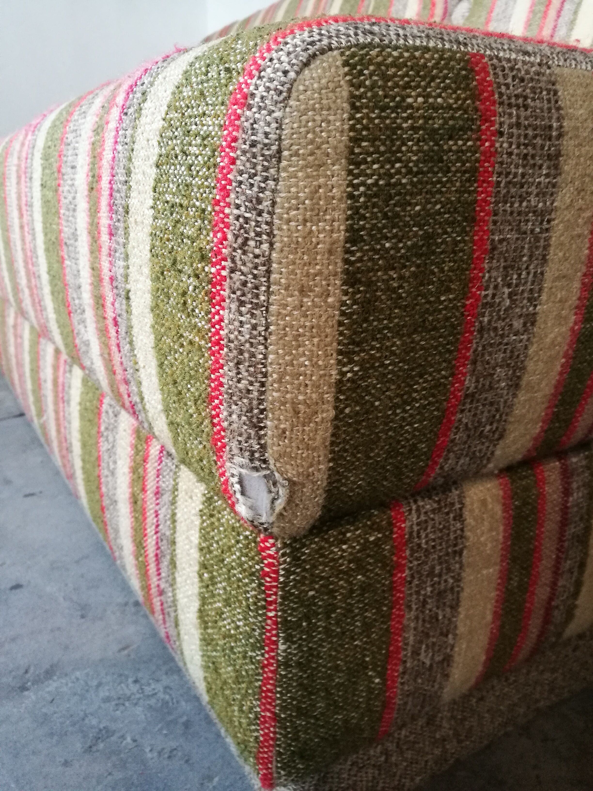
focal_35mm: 27
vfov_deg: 65.3
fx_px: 617
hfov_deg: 51.4
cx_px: 296
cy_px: 396
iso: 320
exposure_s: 1/25
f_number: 2.2
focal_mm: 4.5
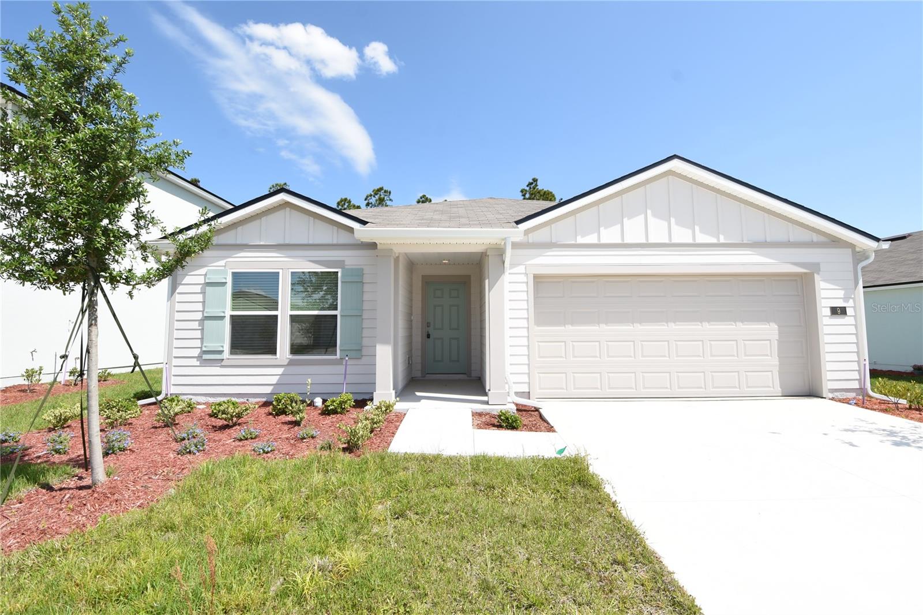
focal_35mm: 15
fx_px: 384
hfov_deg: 100.4
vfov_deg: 77.3
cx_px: 462
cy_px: 308
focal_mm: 10
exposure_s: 1/200
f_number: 7.1
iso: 100
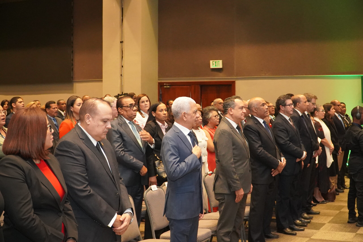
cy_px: 121
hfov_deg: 38.9
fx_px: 514
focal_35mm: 51
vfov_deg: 26.5
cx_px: 182
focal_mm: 34
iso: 6400
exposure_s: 1/160
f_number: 4
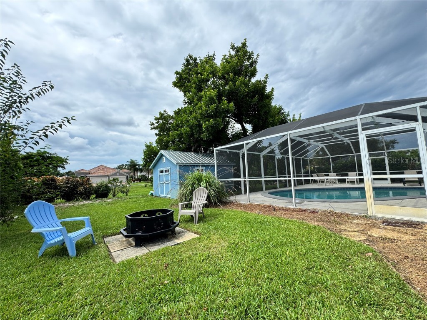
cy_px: 160
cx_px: 214
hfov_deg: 102.1
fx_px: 173
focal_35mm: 14
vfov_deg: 85.7
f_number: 2.2
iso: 50
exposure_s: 1/889
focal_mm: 2.22
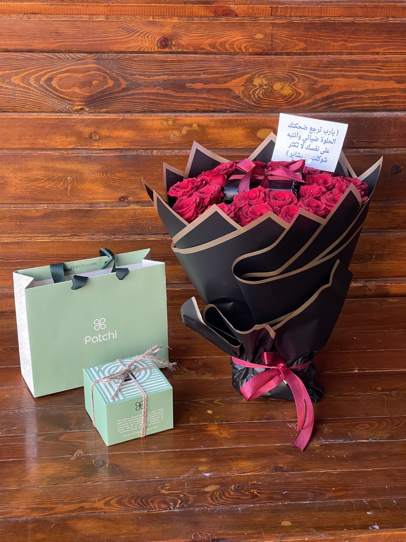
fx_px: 1001
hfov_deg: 22.9
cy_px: 271
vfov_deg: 30.3
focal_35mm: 64
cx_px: 203
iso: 320
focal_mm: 7.5
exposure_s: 1/60
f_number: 2.2
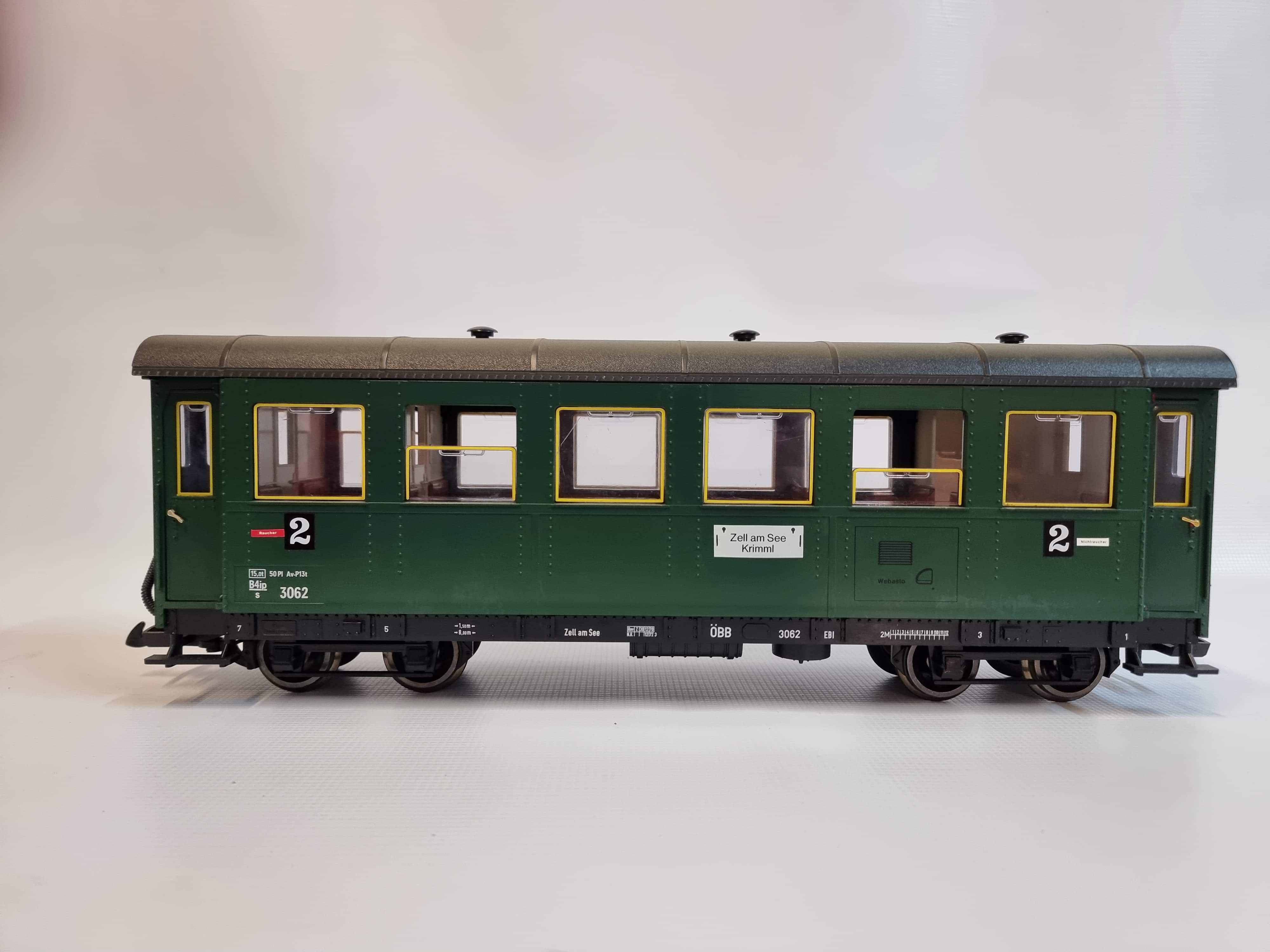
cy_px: 476
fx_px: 881
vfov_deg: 56.8
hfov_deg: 71.6
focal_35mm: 24
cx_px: 635
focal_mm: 6.7
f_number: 1.8
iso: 250
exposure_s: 1/100
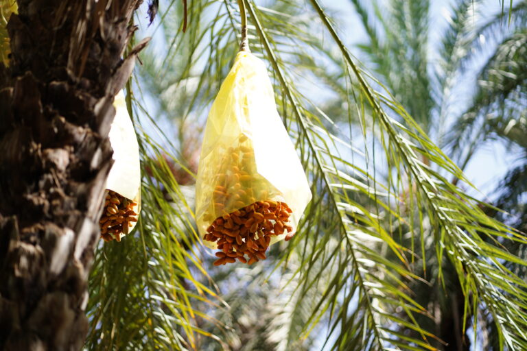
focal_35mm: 85
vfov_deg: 16.1
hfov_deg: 23.9
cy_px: 176
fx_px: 1244
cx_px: 264
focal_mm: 85
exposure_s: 1/1250
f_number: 1.8
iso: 100
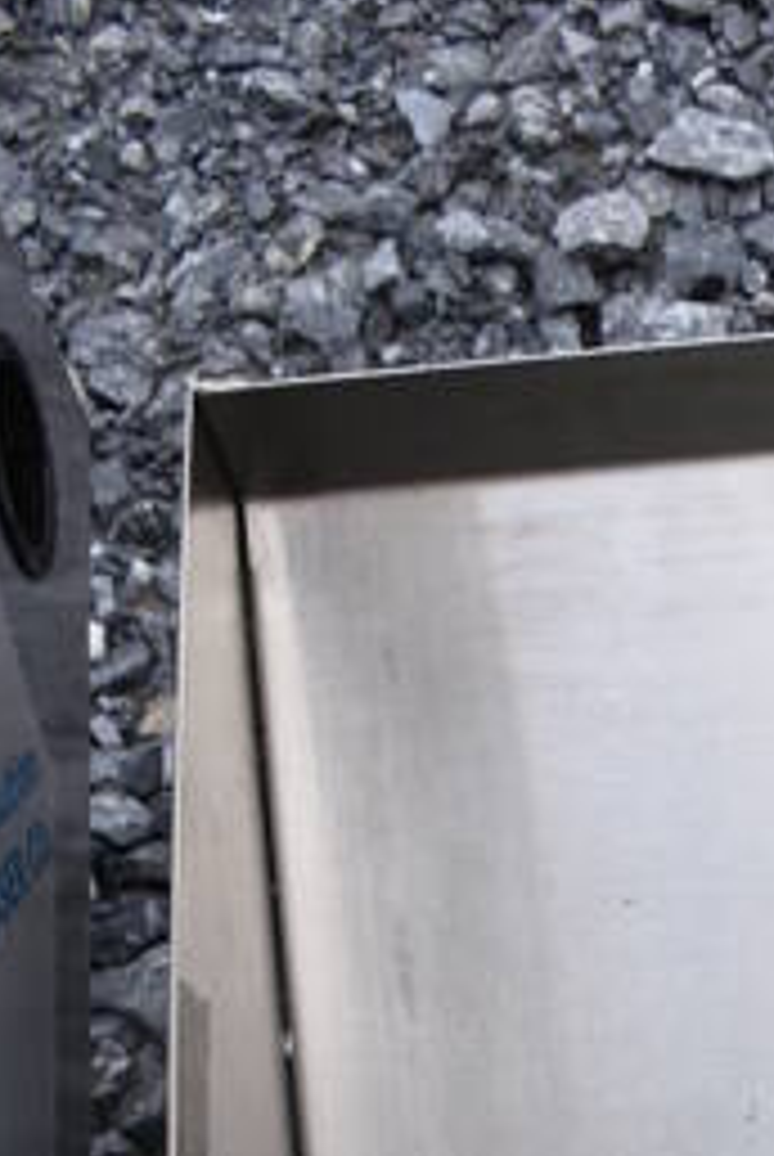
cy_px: 1945
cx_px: 1030
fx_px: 3087
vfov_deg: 17.9
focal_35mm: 96
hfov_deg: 13.7
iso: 200
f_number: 6.3
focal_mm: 18
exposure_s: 1/250
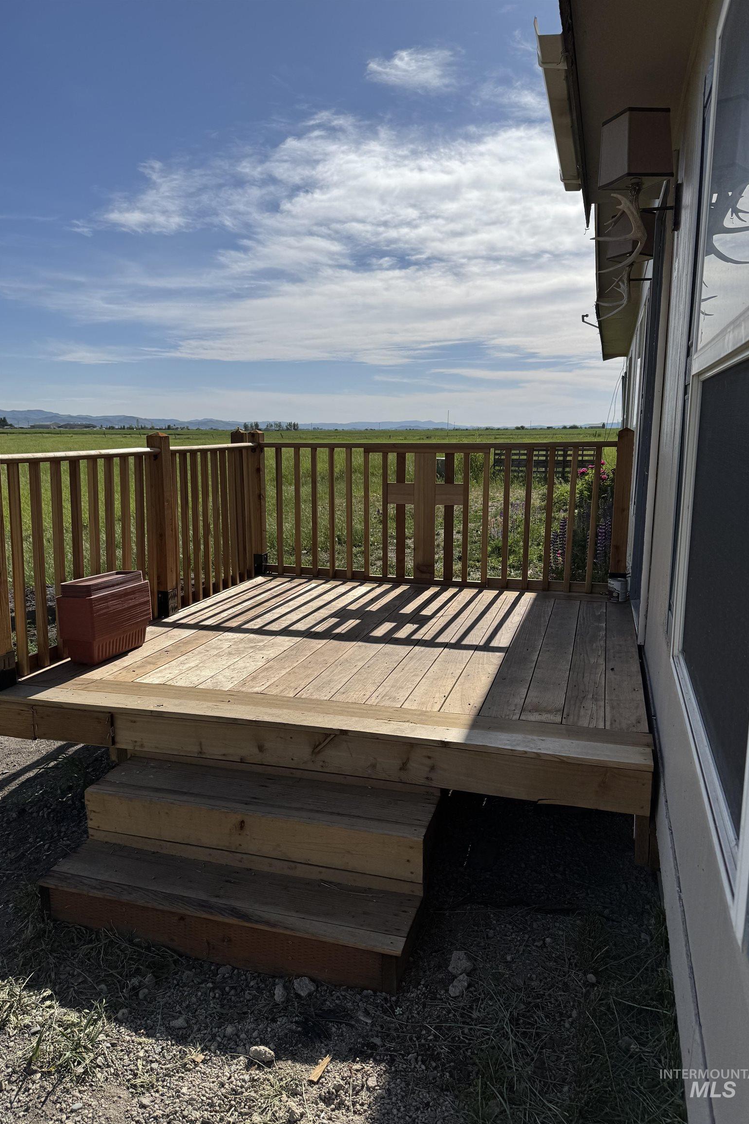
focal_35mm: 25
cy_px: 562
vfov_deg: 71.5
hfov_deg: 51.3
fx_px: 780
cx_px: 351
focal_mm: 6.76
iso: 80
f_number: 1.78
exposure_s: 1/12346
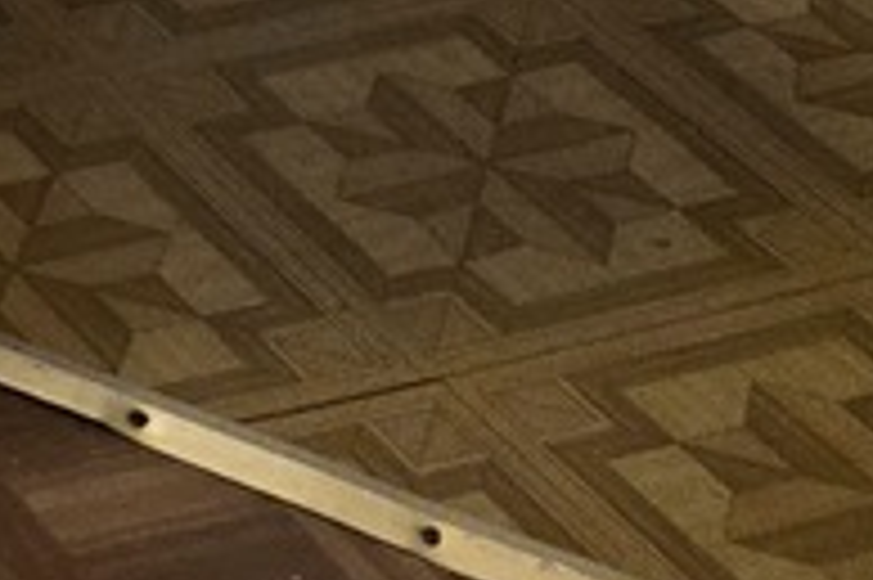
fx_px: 4313
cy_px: -1488
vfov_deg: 6.6
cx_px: -1098
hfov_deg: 10.3
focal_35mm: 178
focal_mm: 5.4
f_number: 1.8
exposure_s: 1/120
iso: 800
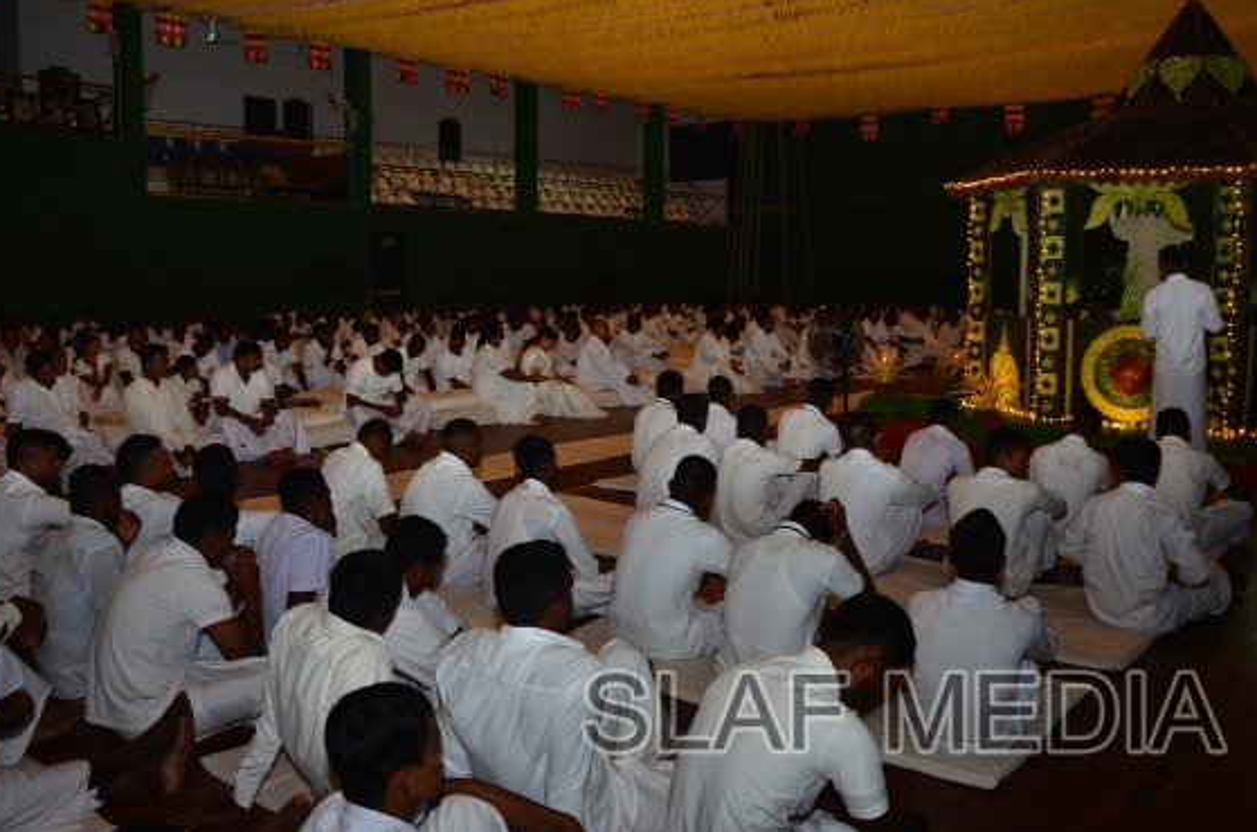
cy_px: 390
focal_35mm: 29
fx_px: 1010
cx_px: 643
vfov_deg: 44.7
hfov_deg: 63.8
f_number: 5.6
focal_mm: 18
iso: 500
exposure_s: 1/50
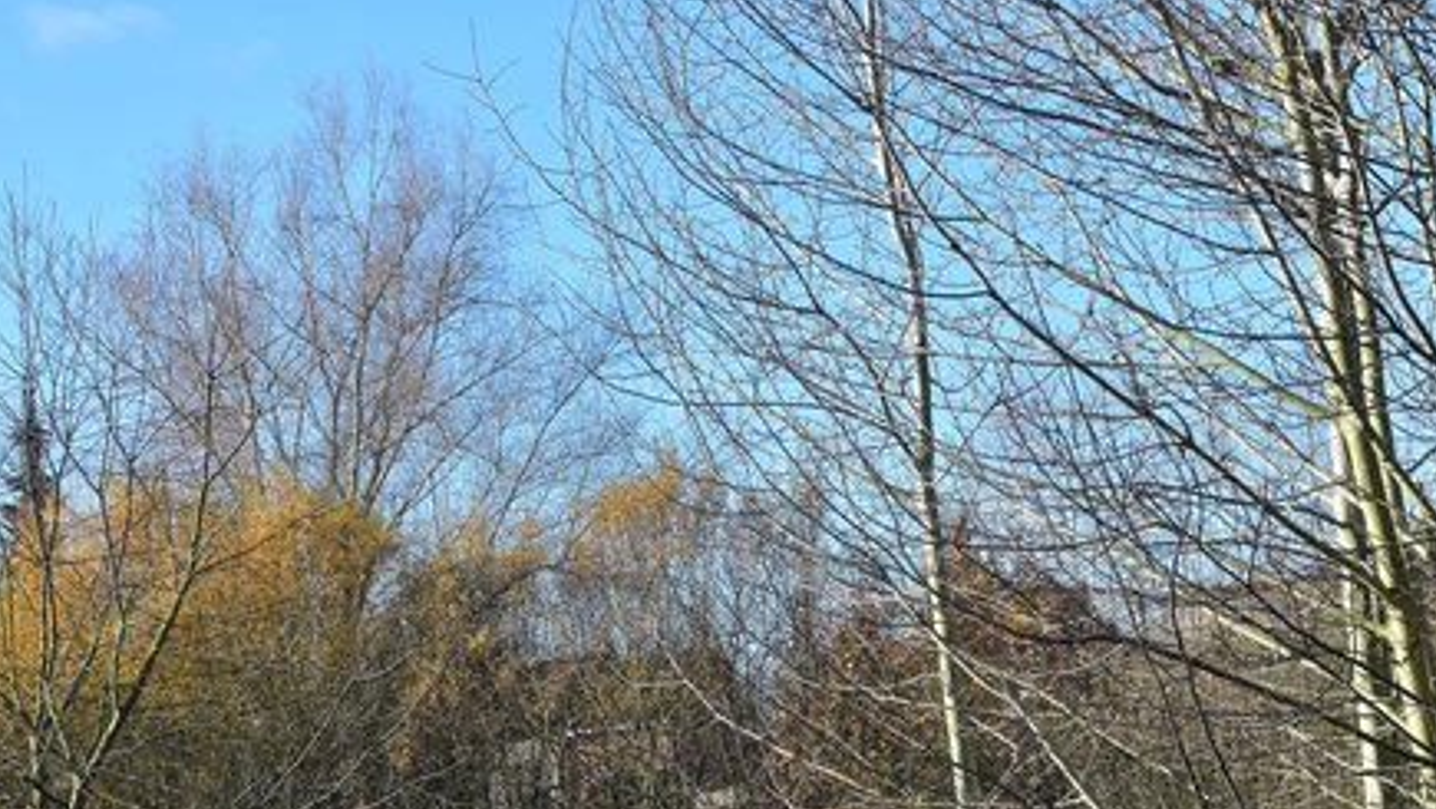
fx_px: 3961
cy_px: 651
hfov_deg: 20.5
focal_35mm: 104
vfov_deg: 11.6
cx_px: 588
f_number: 11
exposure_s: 1/125
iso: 200
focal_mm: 48
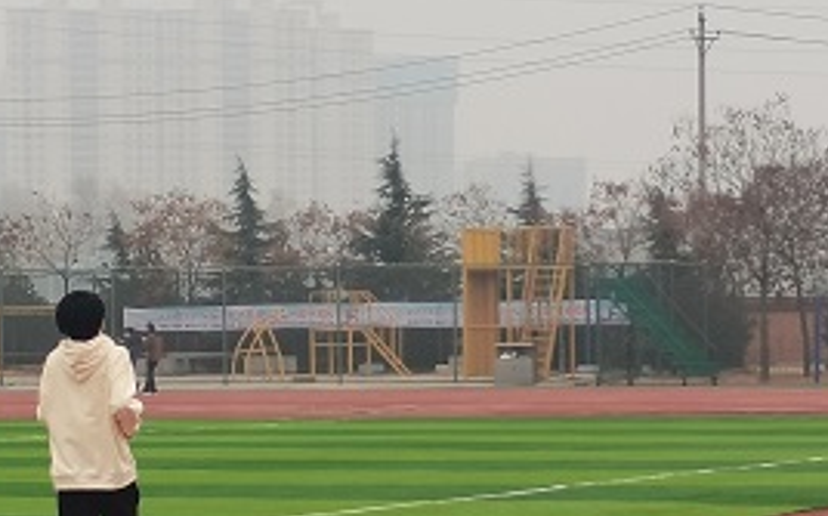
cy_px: 494
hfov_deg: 11.0
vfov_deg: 6.9
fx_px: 4284
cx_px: 698
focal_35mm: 190
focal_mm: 5.58
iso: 50
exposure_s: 1/531
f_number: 1.8
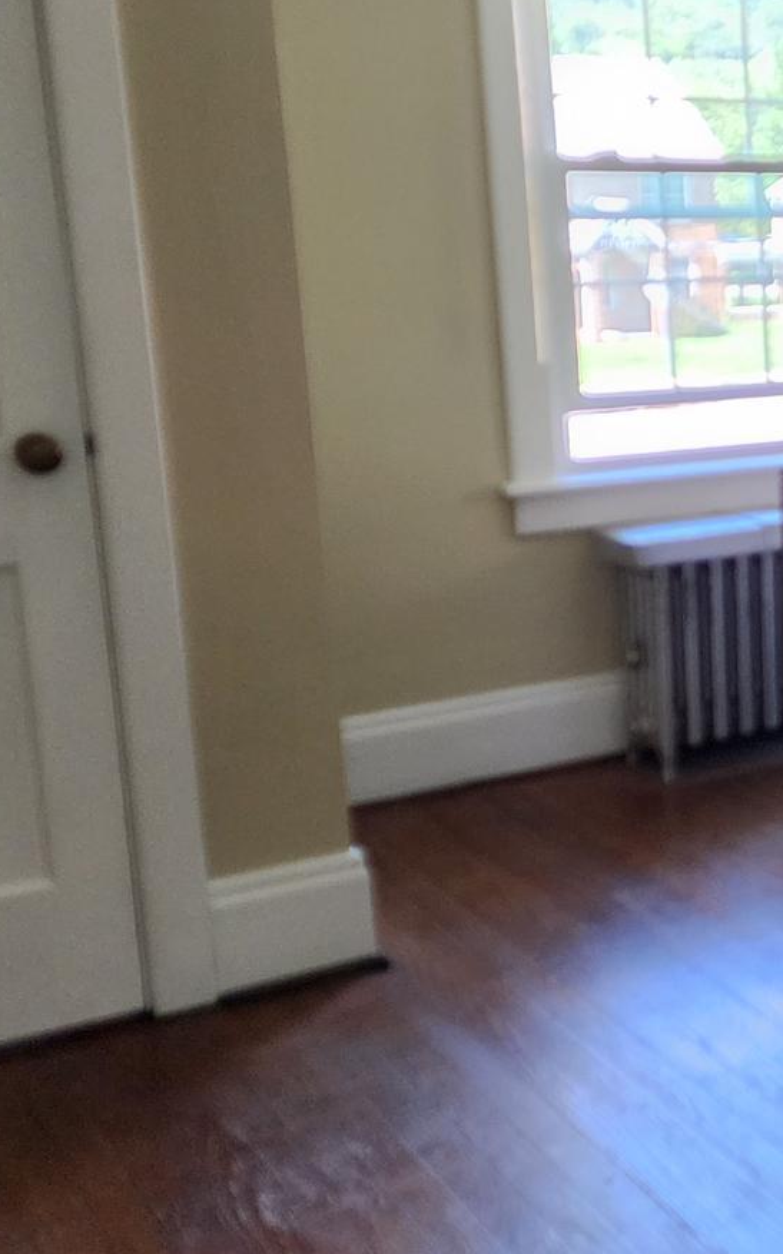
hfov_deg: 19.9
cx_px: 1152
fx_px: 1947
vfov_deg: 35.6
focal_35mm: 57
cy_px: 544
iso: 320
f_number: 1.8
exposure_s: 1/120
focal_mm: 6.4
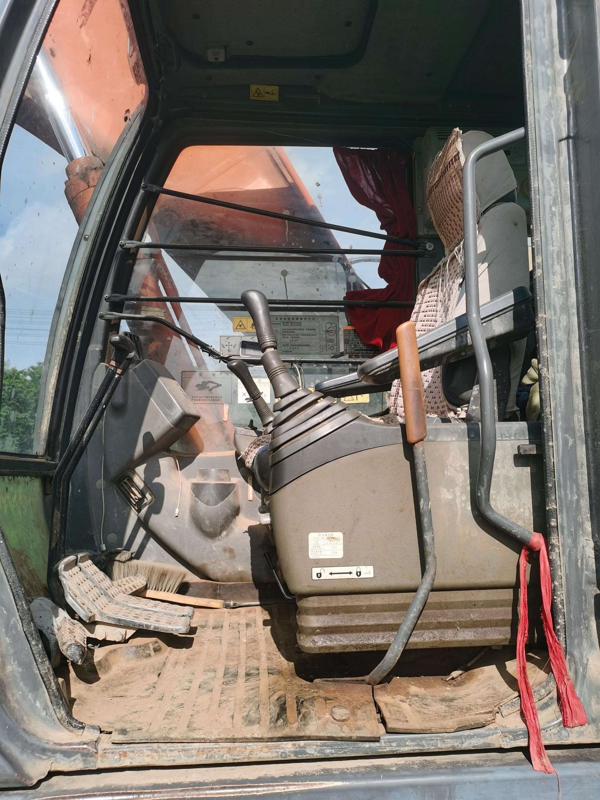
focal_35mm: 27
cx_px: 300
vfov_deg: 65.3
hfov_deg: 51.4
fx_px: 624
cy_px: 400
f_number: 1.8
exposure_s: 1/5000
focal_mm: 5.58
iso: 50
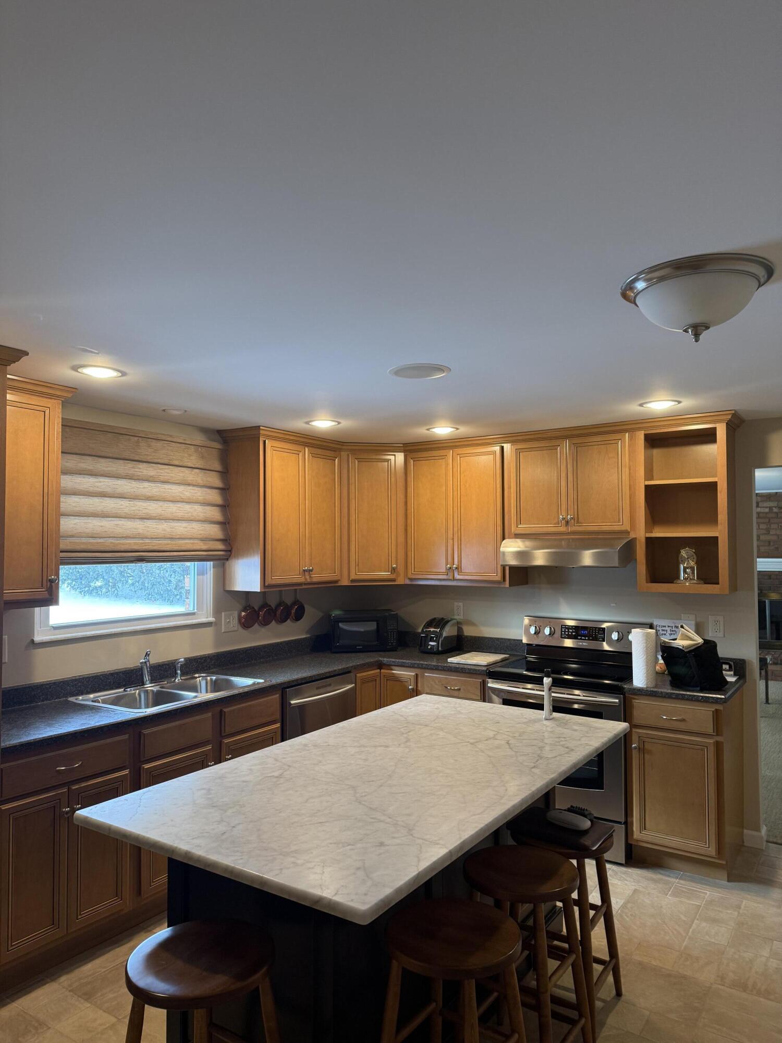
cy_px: 522
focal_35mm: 24
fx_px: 723
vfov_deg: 71.6
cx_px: 391
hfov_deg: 56.8
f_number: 1.78
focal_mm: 6.76
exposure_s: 1/60
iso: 160
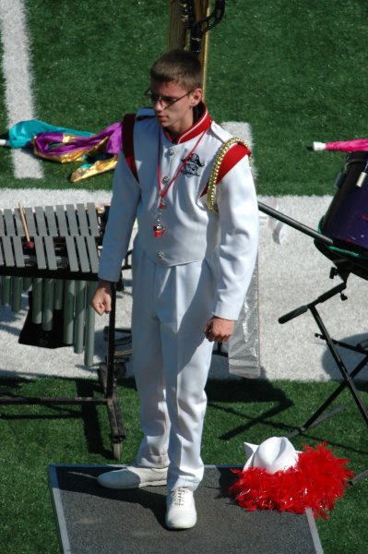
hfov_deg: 2.3
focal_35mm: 600
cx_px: 184
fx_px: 9215
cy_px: 277
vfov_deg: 3.4
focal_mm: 400
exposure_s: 1/1600
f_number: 5.6
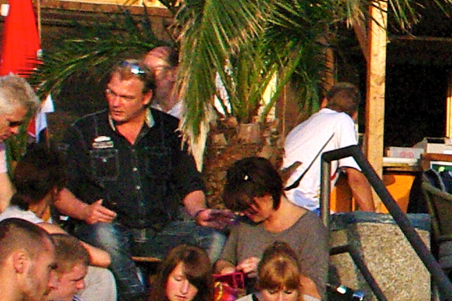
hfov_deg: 10.0
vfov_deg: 7.1
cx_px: 854
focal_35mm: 194
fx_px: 2433
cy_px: 97
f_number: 8
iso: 1600
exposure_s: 1/1000
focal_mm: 18
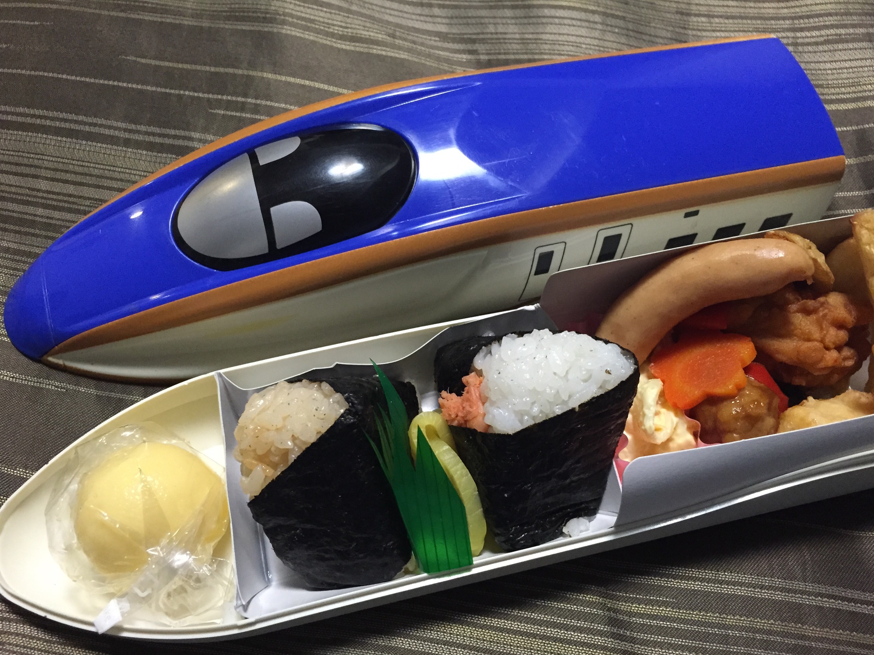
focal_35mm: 30
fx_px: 757
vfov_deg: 46.8
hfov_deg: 60.0
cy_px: 338
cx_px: 450
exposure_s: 1/30
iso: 250
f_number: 2.2
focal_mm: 4.15
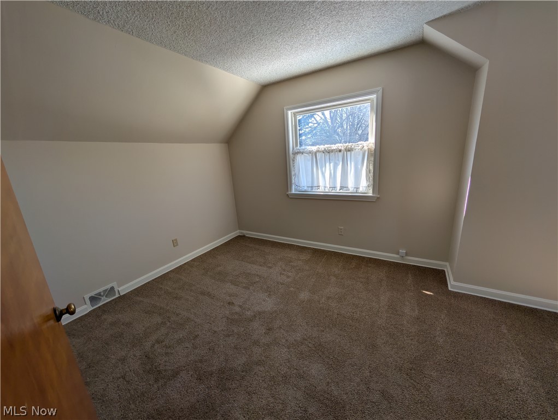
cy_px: 210
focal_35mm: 12
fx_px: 194
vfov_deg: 94.6
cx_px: 279
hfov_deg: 110.5
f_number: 1.7
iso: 52
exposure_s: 1/335
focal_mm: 2.02
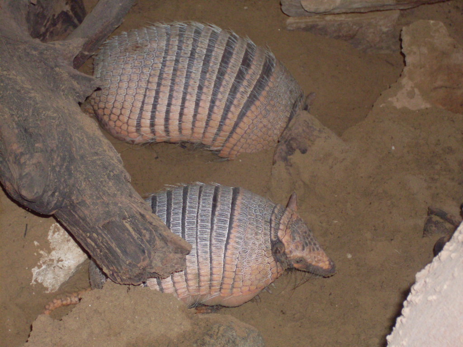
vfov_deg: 13.0
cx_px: 232
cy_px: 174
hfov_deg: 17.3
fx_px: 1525
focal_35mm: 114
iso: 240
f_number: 5.2
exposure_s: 1/60
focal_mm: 18.9
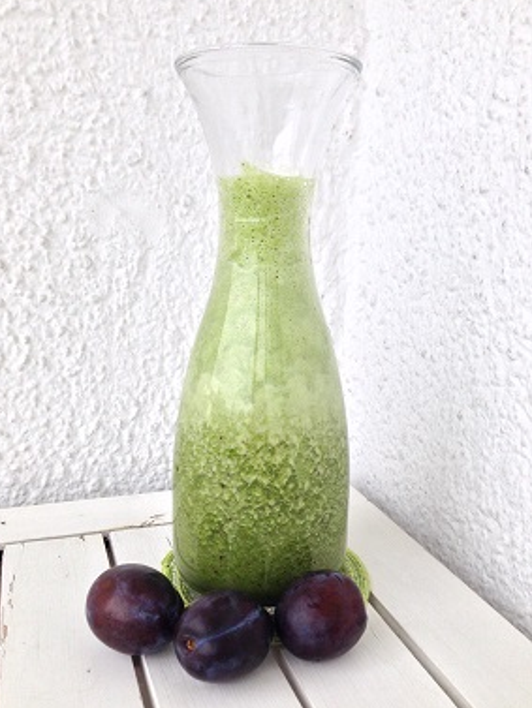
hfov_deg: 40.7
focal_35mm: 35
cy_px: 340
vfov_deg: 52.6
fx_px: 717
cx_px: 259
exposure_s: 1/502
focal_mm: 4.12
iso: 50
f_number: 2.4
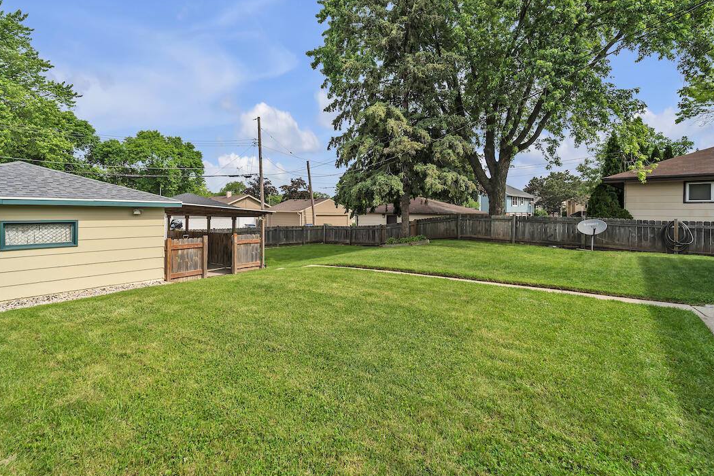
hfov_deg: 96.5
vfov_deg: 73.5
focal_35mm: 16
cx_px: 329
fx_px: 317
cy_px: 213
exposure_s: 1/500
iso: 100
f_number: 9
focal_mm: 14
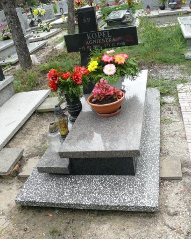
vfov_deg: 49.0
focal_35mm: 37
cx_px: 96
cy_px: 112
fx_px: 261
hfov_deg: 40.2
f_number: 4.5
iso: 100
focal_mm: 7.4
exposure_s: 1/200
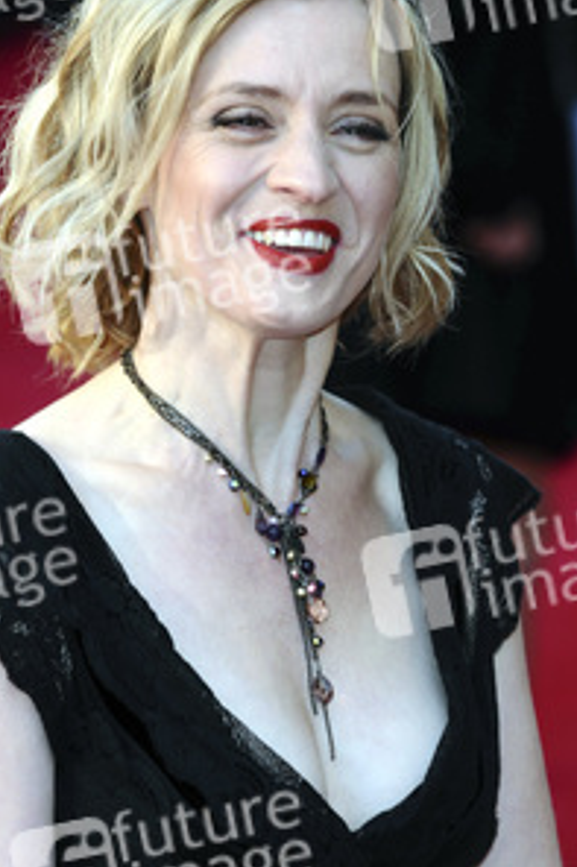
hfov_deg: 4.1
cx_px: 247
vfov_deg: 6.2
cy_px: 422
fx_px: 8055
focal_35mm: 335
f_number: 5.6
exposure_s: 1/250
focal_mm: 165
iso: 320
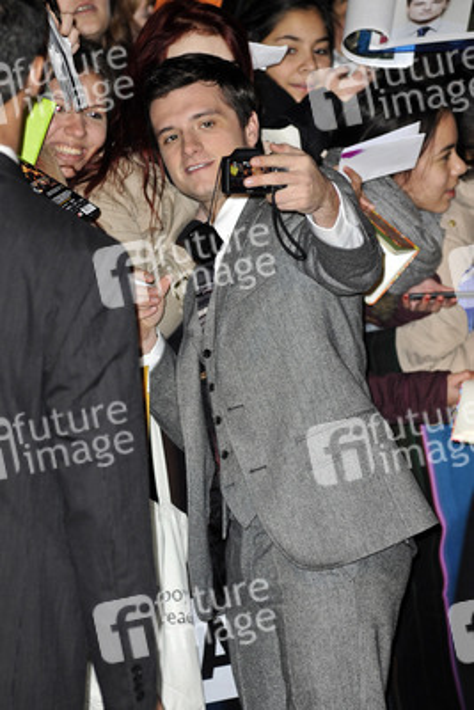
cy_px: 355
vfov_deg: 11.1
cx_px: 237
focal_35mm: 185
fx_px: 3650
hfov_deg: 7.4
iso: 800
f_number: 5
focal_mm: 185
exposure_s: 1/250
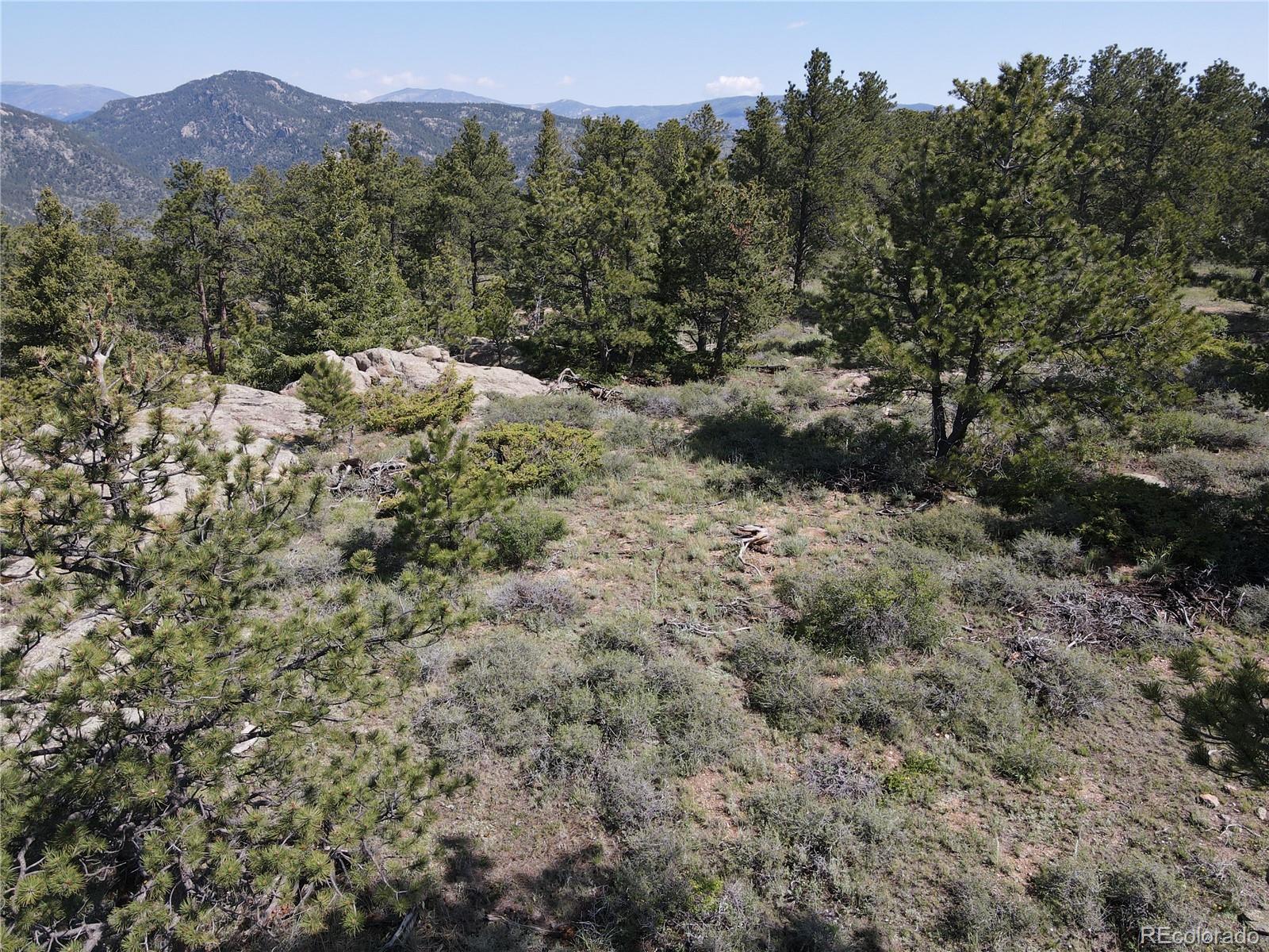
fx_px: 880
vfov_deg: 56.8
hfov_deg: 71.6
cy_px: 476
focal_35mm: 24
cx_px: 634
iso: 100
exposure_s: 1/400
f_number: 2.8
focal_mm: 4.5
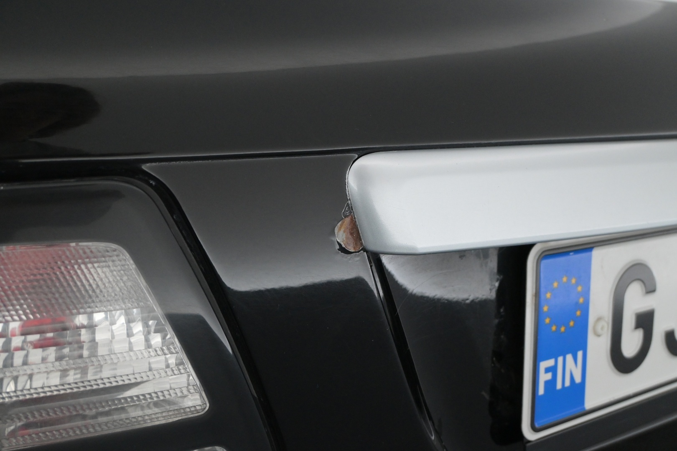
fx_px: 691
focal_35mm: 37
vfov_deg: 36.2
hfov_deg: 52.2
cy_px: 226
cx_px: 338
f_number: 5.6
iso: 2500
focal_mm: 24.5
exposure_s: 1/125
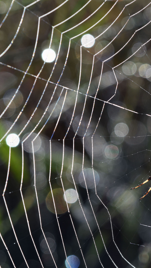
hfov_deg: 2.4
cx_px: 191
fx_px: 3531
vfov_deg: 4.4
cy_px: 134
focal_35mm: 496
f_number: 5.6
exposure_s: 1/160
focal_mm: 210
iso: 100
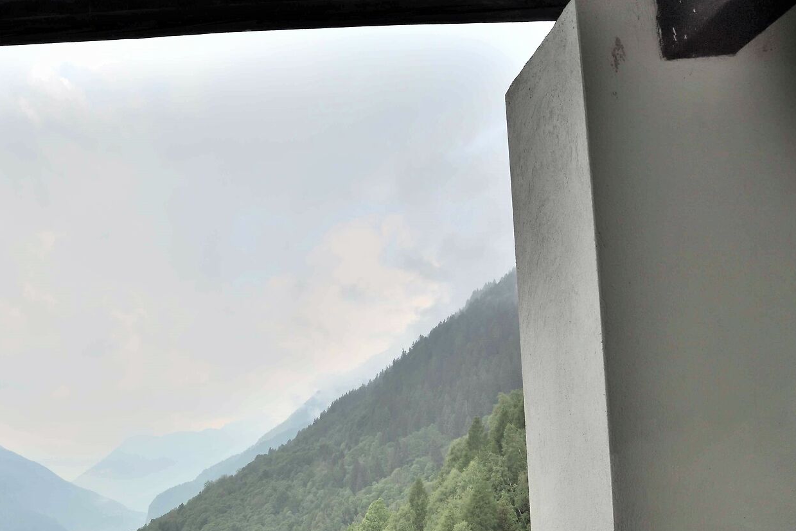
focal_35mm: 31
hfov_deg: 55.7
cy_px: 401
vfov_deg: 41.1
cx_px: 153
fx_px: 686
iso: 400
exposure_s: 1/50
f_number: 11
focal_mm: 16
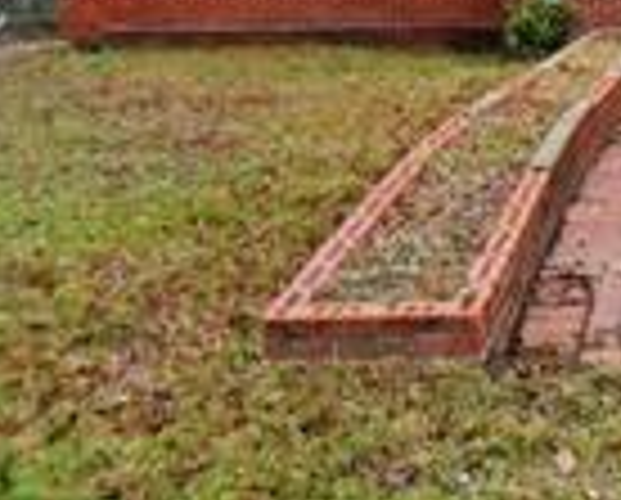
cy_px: -59
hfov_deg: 26.3
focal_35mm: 66
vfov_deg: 21.9
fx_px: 1216
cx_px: 688
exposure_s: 1/45
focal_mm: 4.9
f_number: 3.5
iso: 100
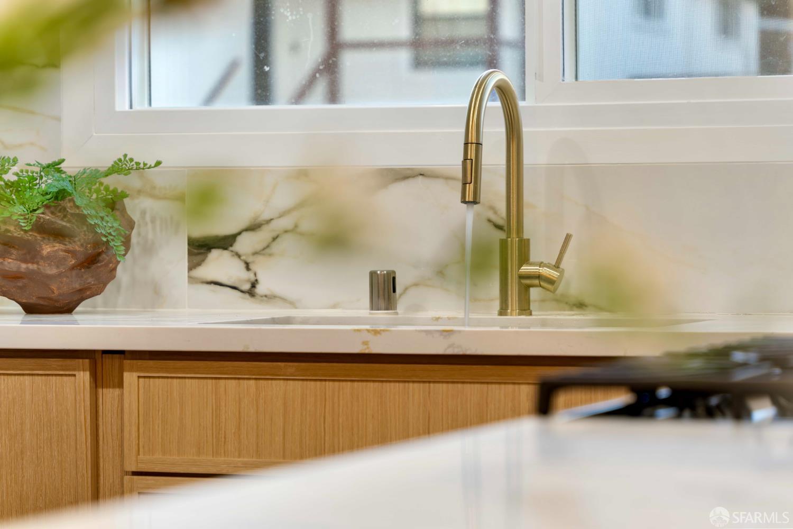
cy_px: 264
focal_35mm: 123
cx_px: 396
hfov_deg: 16.7
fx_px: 2709
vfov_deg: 11.1
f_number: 5
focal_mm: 123
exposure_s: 1/5
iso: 160
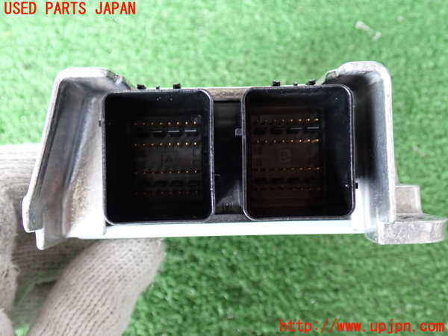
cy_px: 168
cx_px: 224
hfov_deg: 51.4
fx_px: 466
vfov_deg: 39.7
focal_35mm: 36
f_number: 2.5
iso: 400
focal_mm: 6.37
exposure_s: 1/40
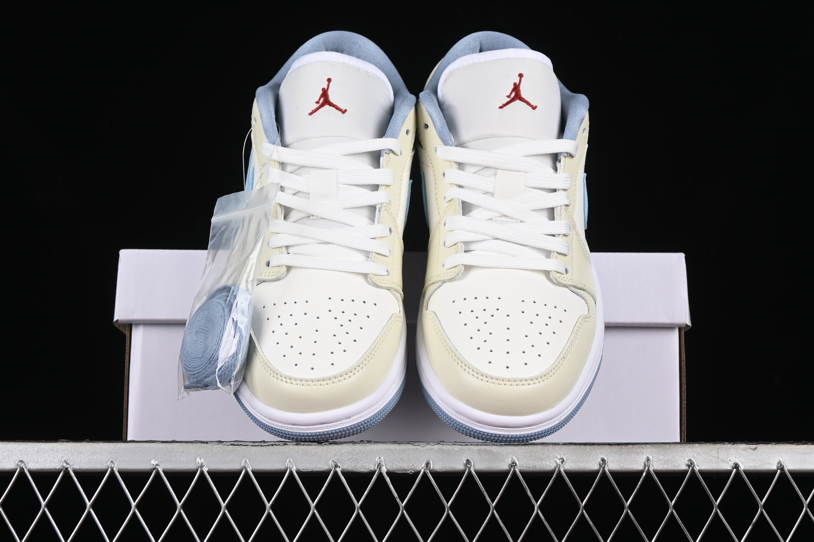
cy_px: 271
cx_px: 407
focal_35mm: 75
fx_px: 1696
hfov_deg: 27.0
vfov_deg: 18.2
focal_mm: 50
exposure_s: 1/80
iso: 160
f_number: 8
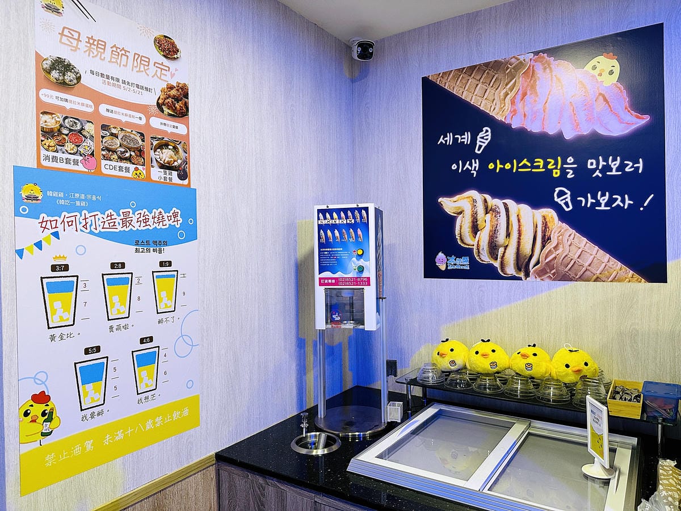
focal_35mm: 24
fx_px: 472
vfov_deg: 56.8
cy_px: 256
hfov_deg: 71.6
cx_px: 340
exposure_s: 1/60
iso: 160
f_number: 1.78
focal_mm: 6.86
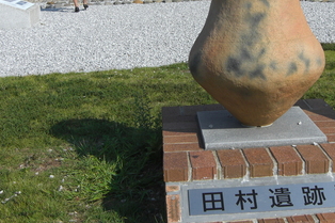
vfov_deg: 21.3
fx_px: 586
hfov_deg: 31.9
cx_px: 186
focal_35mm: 63
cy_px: 53
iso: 80
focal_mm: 7.9
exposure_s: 1/250
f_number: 8
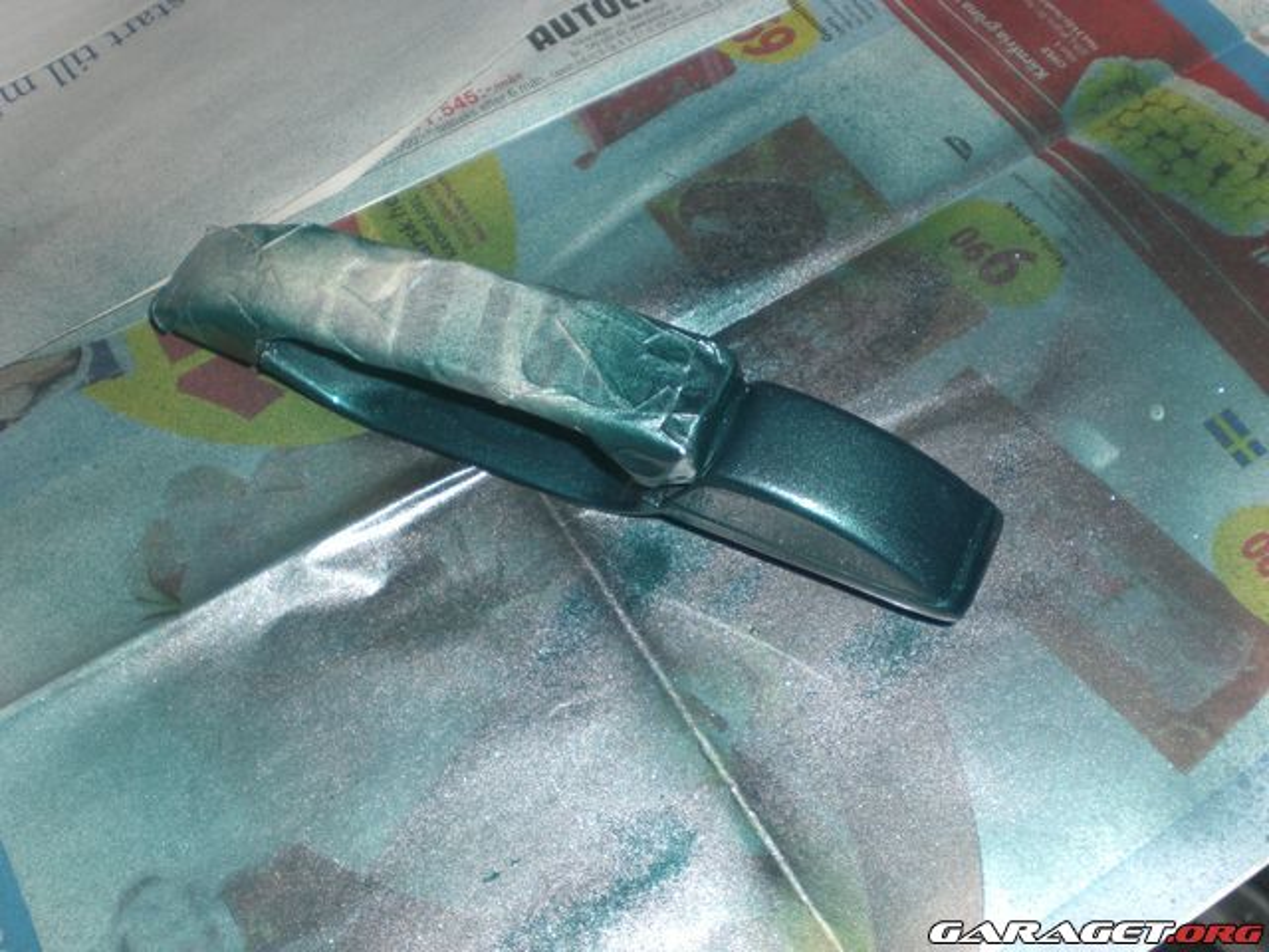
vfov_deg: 37.7
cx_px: 634
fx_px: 1393
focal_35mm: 38
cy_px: 476
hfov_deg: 49.0
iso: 50
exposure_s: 1/60
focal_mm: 6.3
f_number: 3.1
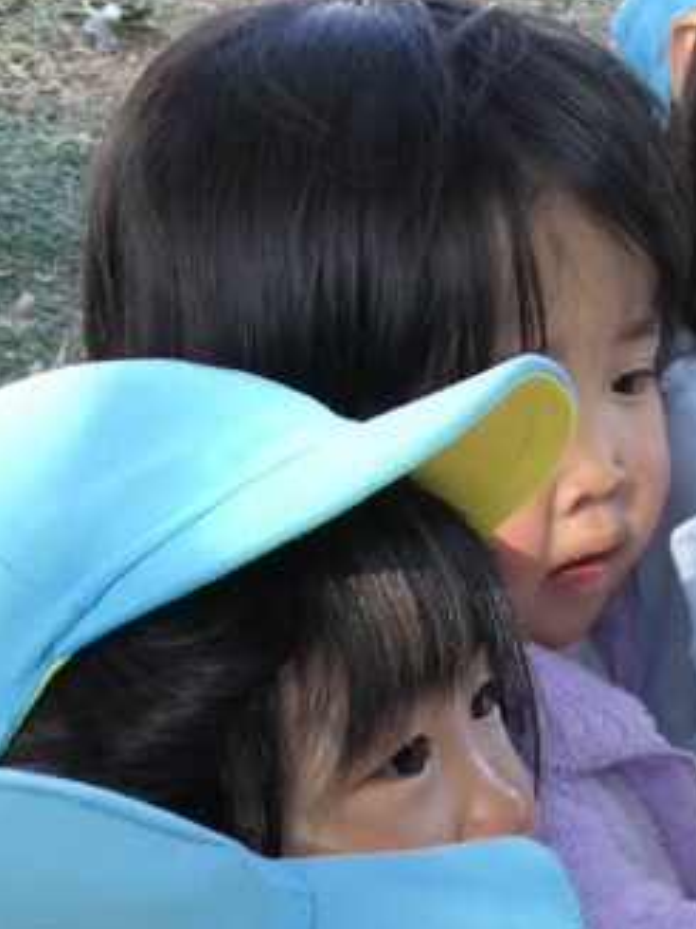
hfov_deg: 19.2
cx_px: 807
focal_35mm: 73
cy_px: 763
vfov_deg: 26.1
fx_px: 1958
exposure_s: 1/120
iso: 25
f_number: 1.8
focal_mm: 3.99
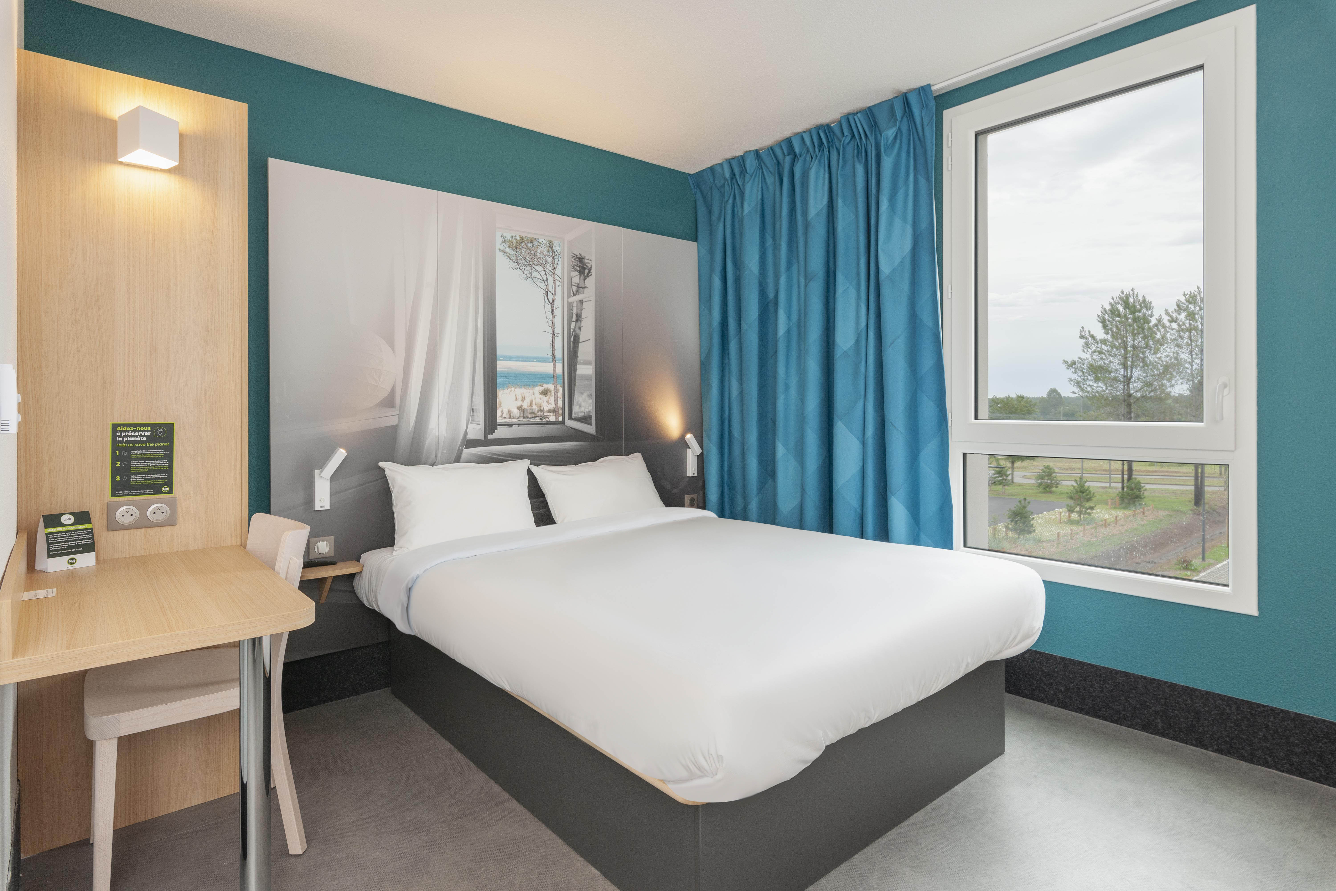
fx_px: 705
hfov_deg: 86.9
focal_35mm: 19
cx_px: 668
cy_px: 446
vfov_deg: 64.6
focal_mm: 19
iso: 200
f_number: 7.1
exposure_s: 1/10
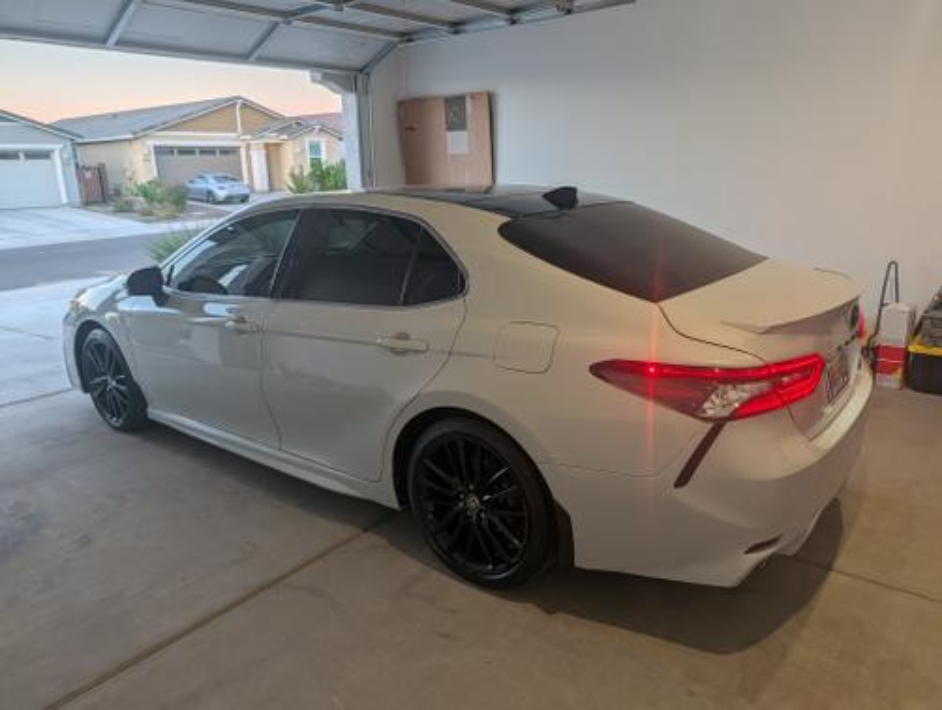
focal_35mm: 24
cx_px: 471
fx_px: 654
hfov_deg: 71.5
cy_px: 355
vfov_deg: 56.9
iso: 24
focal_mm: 6.9
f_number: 1.68
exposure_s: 1/288
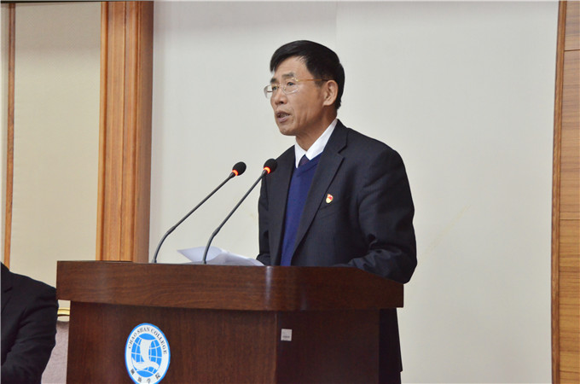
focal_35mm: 75
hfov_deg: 27.1
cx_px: 290
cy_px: 192
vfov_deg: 18.1
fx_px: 1206
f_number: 5.6
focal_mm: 50
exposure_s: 1/125
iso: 3200
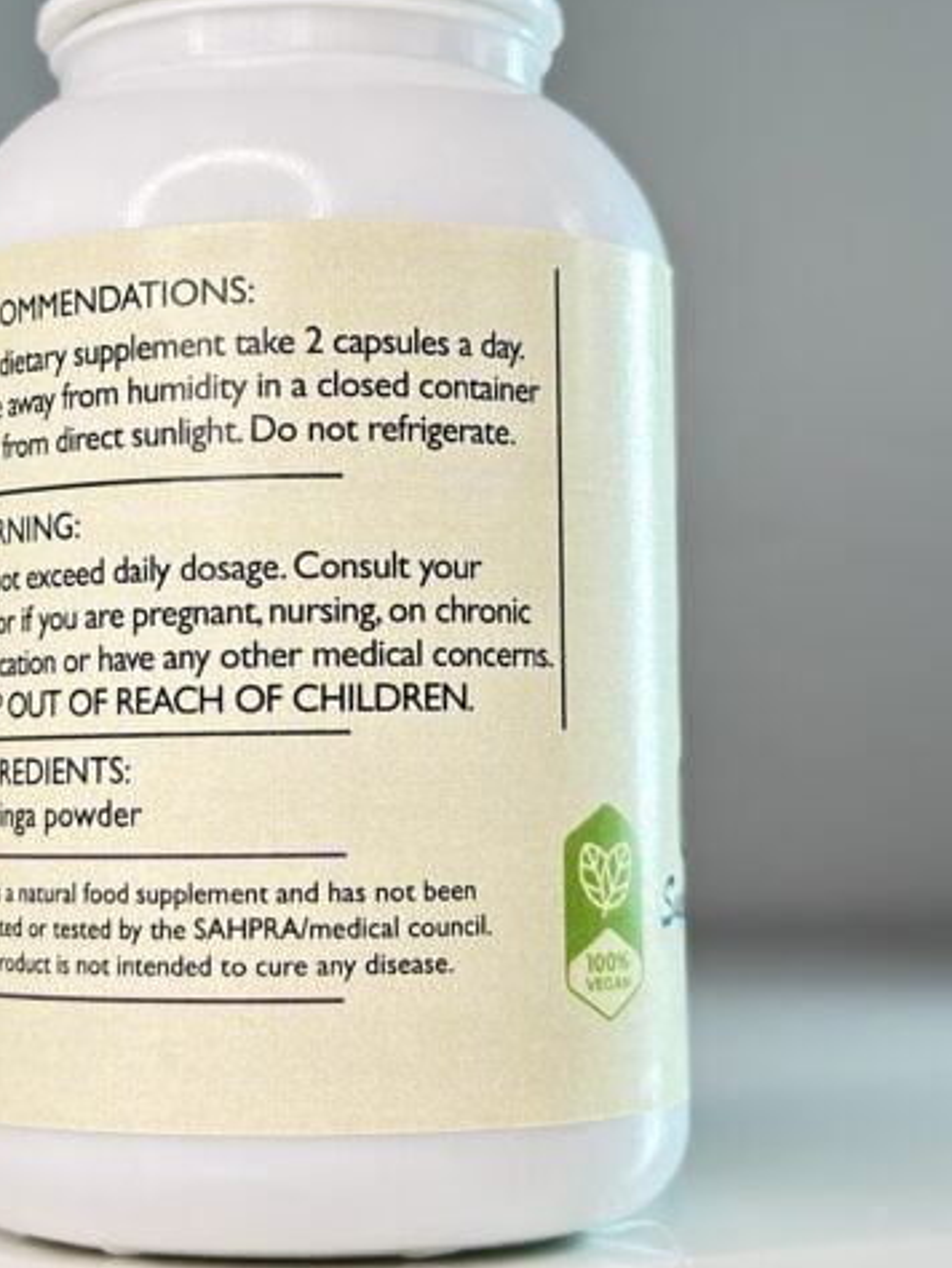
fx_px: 2968
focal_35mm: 81
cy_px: 479
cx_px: 300
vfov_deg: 24.1
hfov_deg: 18.2
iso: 100
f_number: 1.78
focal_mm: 6.86
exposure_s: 1/100
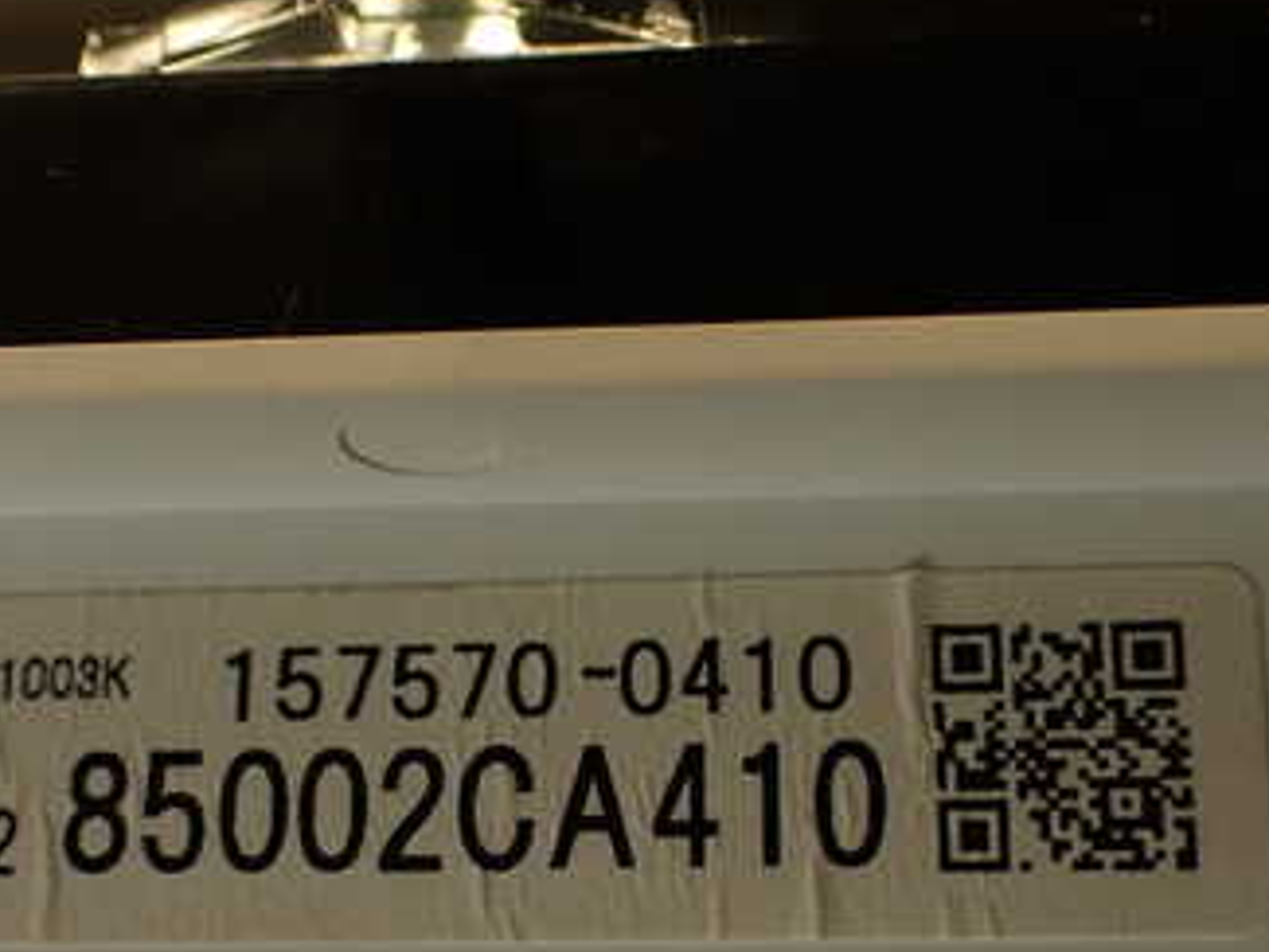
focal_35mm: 59
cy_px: 757
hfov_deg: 32.6
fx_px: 2164
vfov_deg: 24.5
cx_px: 500
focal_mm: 5.79
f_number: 2.4
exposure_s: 1/60
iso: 125
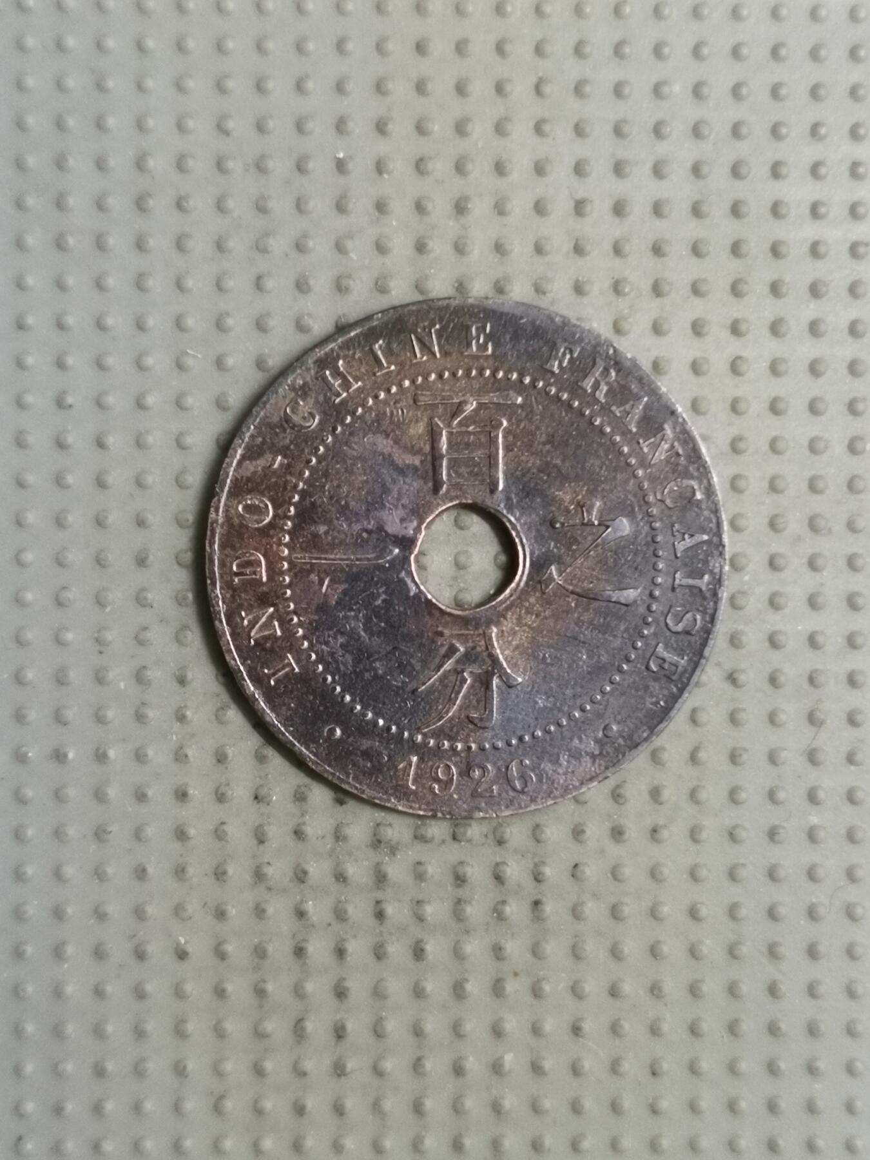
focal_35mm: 52
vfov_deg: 36.8
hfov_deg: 28.0
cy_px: 580
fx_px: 1743
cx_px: 435
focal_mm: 4.75
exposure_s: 1/20
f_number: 1.8
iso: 640
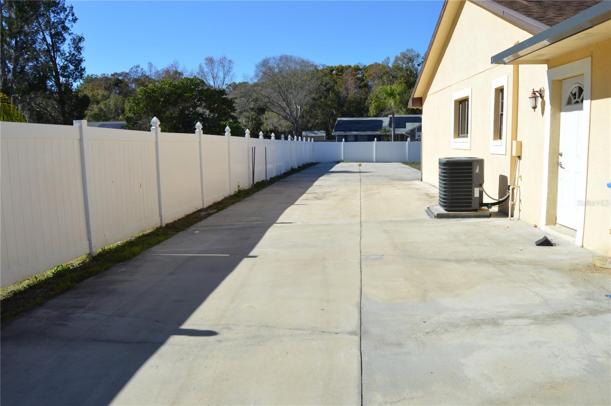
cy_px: 203
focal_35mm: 27
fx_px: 458
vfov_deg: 47.8
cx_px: 306
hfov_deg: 67.4
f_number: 9
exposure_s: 1/320
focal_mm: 18
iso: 100
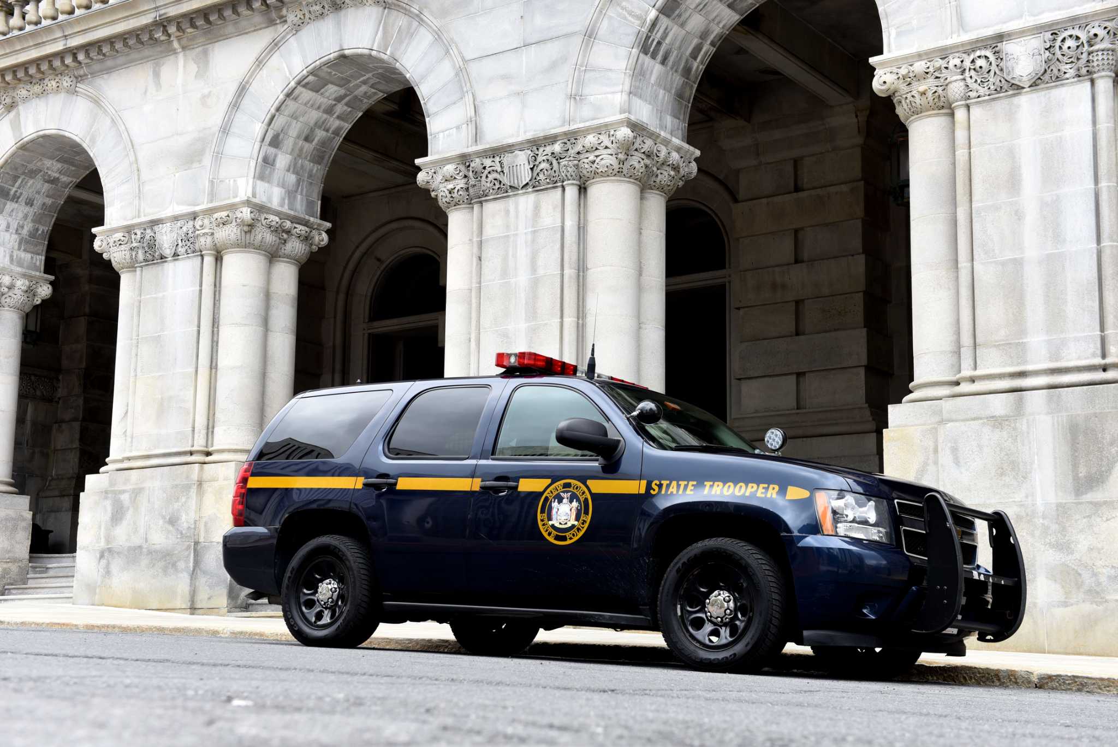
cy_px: 374
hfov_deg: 38.2
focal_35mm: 52
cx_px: 559
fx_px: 1615
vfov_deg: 26.0
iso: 250
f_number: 6.3
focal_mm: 52
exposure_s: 1/125
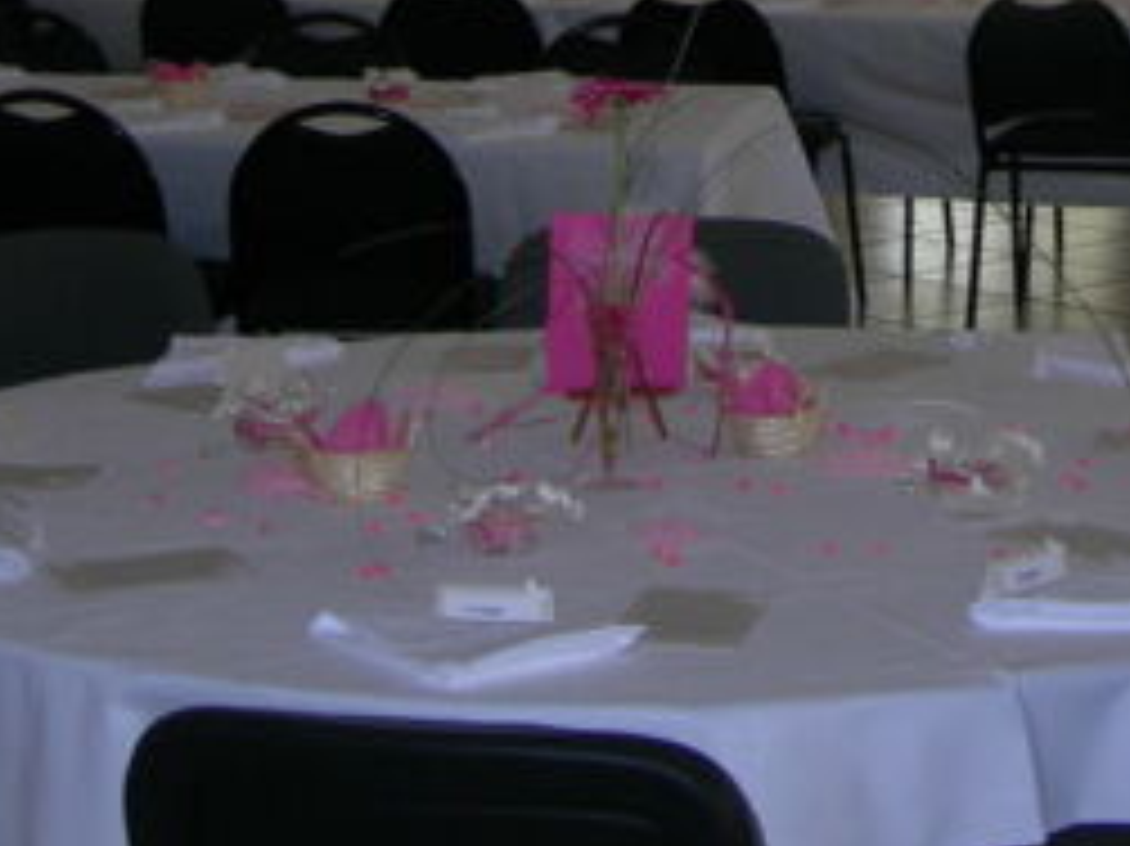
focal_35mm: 109
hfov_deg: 17.9
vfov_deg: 13.0
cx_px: 950
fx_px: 3556
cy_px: -342
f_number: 2.8
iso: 50
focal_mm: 7.8
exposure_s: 1/44.2
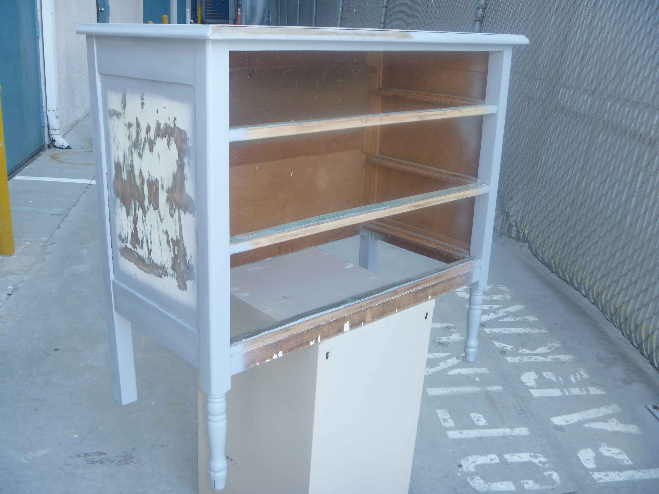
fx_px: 666
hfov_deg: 52.6
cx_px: 330
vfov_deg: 40.7
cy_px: 247
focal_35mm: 35
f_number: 3.5
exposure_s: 1/40
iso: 100
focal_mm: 6.3
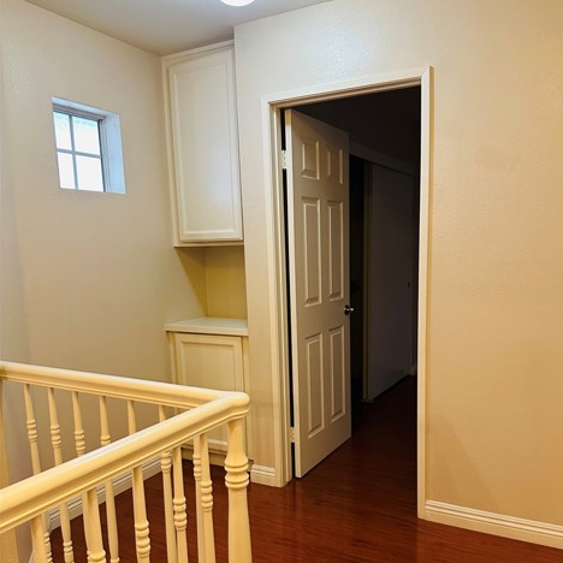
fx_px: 534
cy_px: 334
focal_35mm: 29
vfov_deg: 55.3
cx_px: 288
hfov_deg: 55.6
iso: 500
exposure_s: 1/60
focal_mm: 6.86
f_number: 1.78
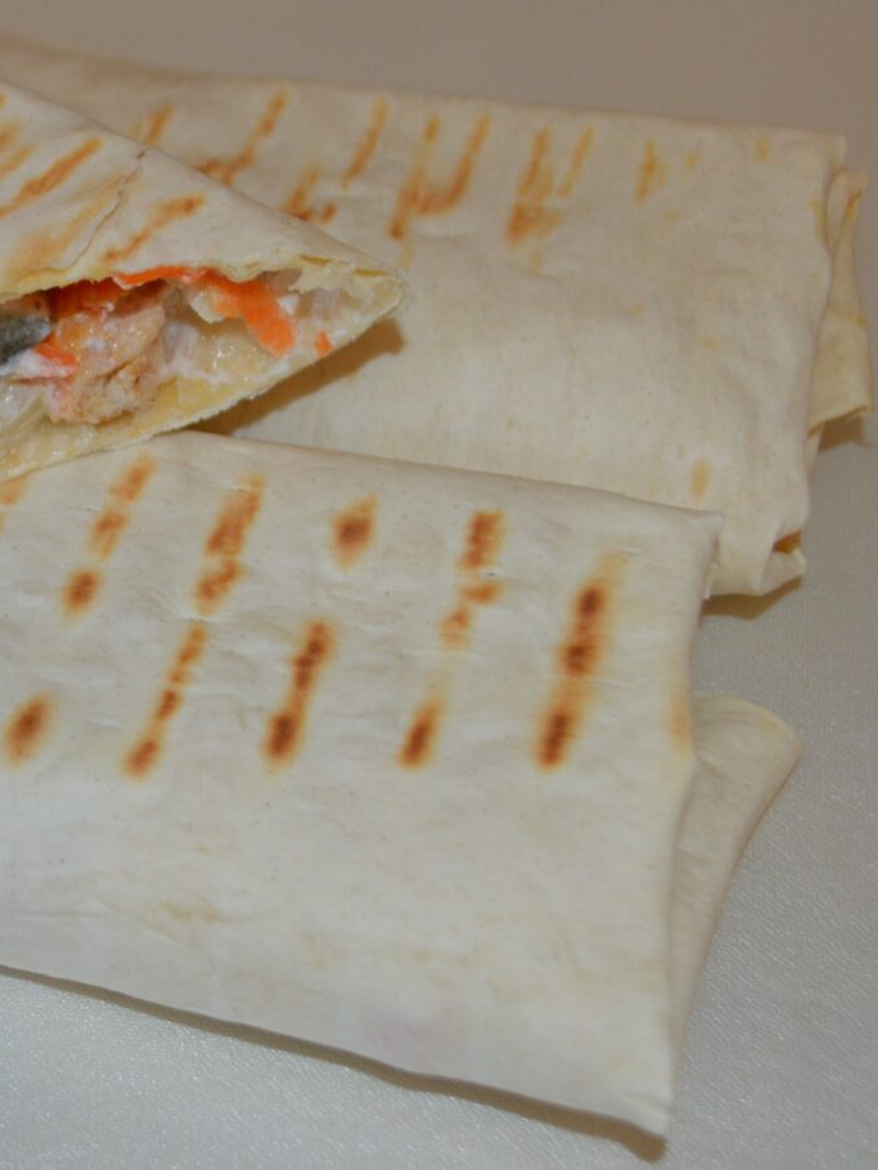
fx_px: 2670
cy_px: 553
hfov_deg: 17.7
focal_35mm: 79
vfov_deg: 24.7
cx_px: -193
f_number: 4.2
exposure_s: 1/60
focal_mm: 26
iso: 500
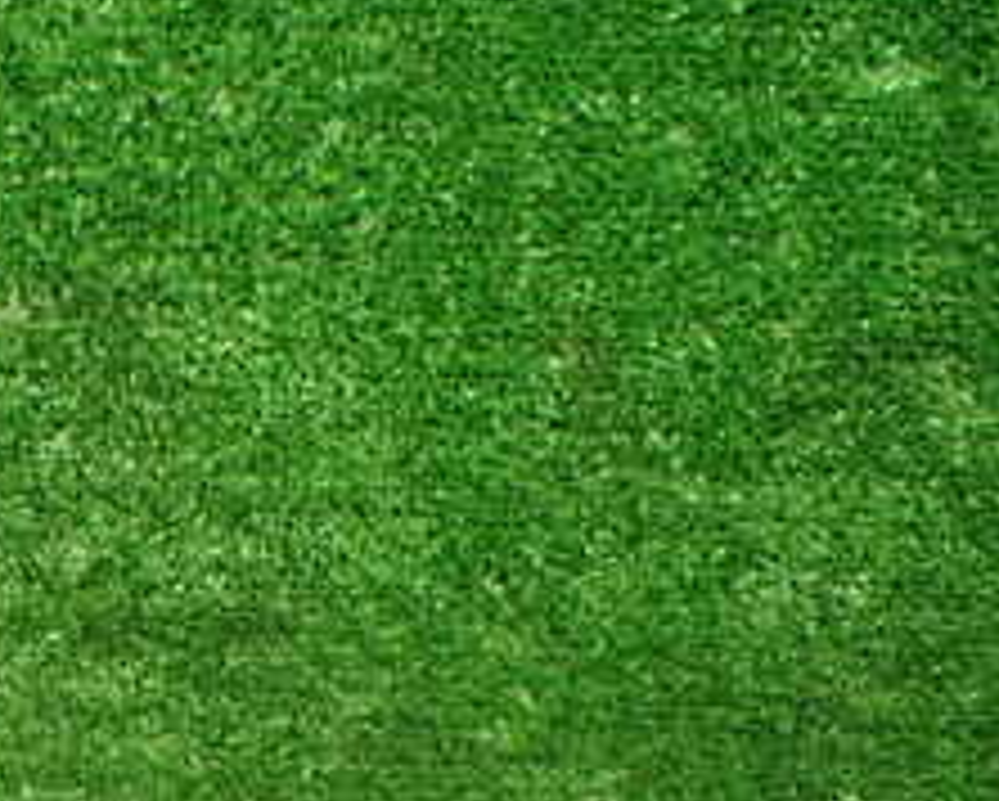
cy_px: 846
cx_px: -302
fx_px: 2338
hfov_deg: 21.7
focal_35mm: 79
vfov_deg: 18.8
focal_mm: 5.4
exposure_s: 1/125
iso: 800
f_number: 2.3
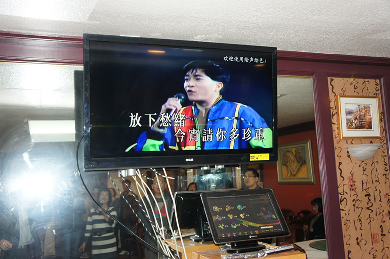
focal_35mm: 38
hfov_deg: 51.3
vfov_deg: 35.4
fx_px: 406
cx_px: 195
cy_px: 130
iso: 200
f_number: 4
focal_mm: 25
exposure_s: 1/60
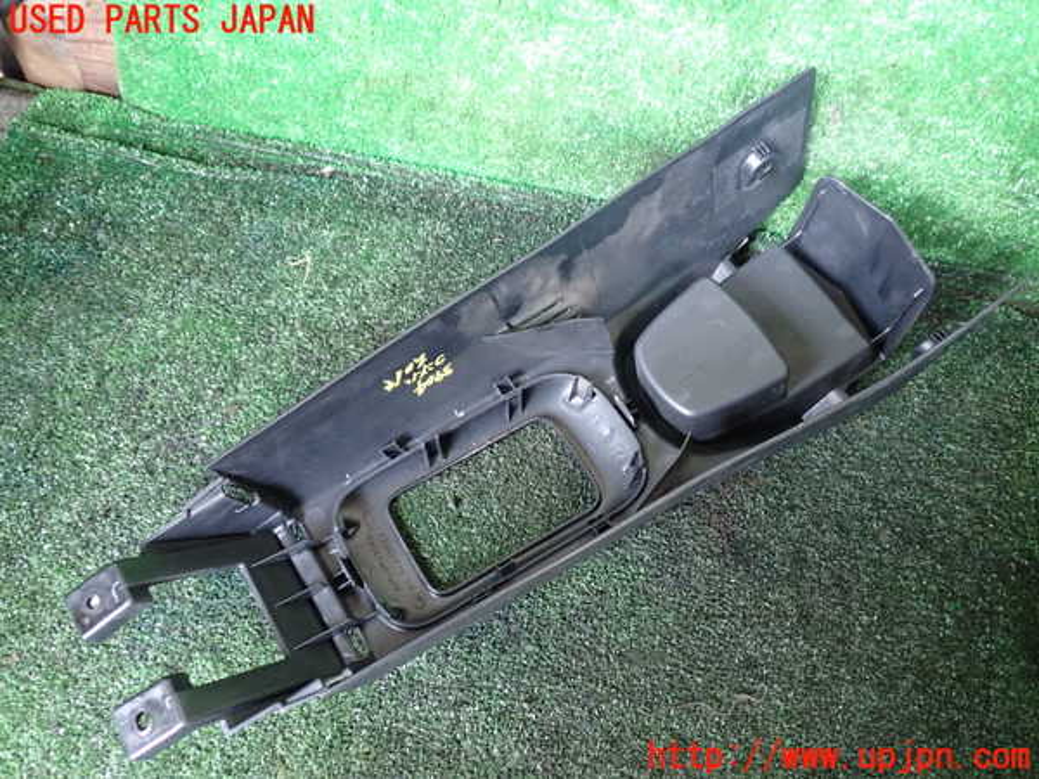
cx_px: 520
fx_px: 900
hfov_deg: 60.0
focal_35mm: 30
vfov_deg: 46.8
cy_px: 390
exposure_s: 1/30
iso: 800
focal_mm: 5.4
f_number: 2.3
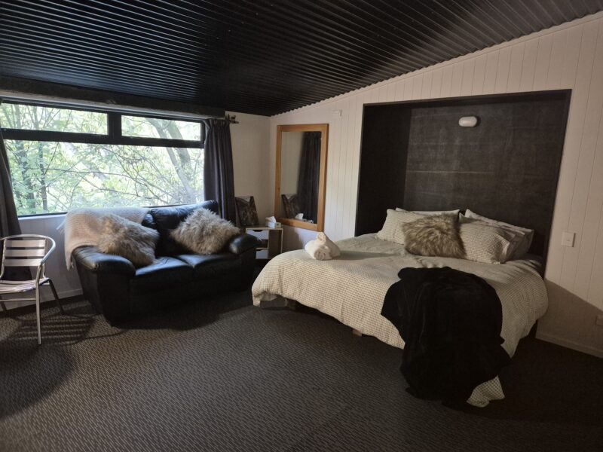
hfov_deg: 73.9
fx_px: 401
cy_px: 226
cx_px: 302
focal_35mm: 23
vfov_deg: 58.9
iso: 1600
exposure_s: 1/100
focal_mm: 5.4
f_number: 1.8
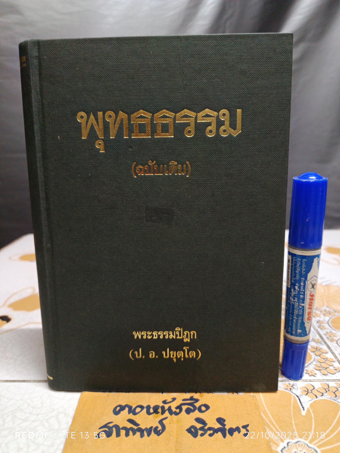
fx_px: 314
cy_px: 226
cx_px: 170
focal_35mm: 24
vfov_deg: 71.6
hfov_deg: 56.8
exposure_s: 1/20
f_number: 1.7
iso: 1785
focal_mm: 5.31
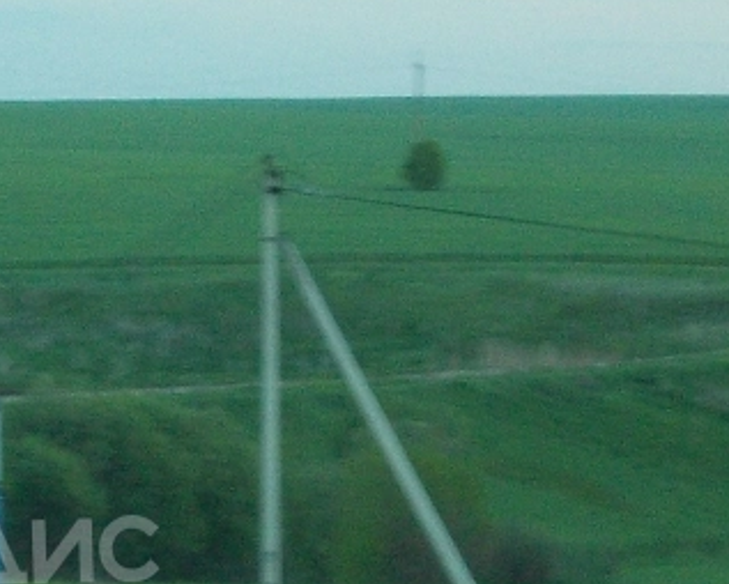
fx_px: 9413
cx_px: -106
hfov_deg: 4.4
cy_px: 551
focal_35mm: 436
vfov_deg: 3.6
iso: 160
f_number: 5.8
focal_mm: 16
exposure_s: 1/60
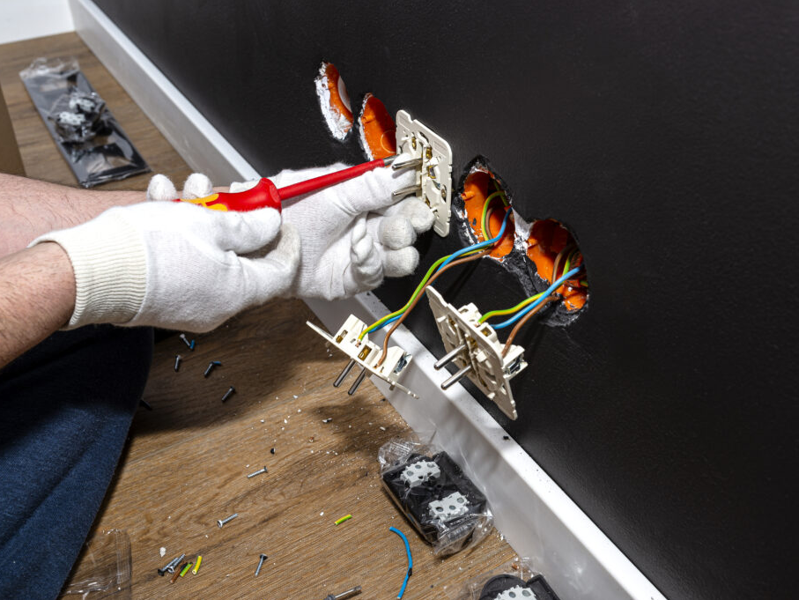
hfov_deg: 48.9
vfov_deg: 37.7
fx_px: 877
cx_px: 425
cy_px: 300
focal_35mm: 38
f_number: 8
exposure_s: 1/60
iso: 100
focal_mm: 35
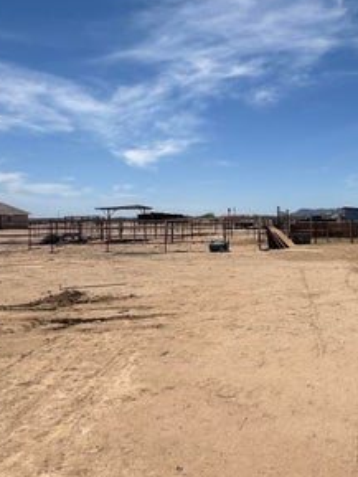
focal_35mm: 31
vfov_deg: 58.3
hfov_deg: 44.1
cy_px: 220
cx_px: 266
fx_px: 427
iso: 40
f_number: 2.2
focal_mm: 2.22
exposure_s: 1/4132
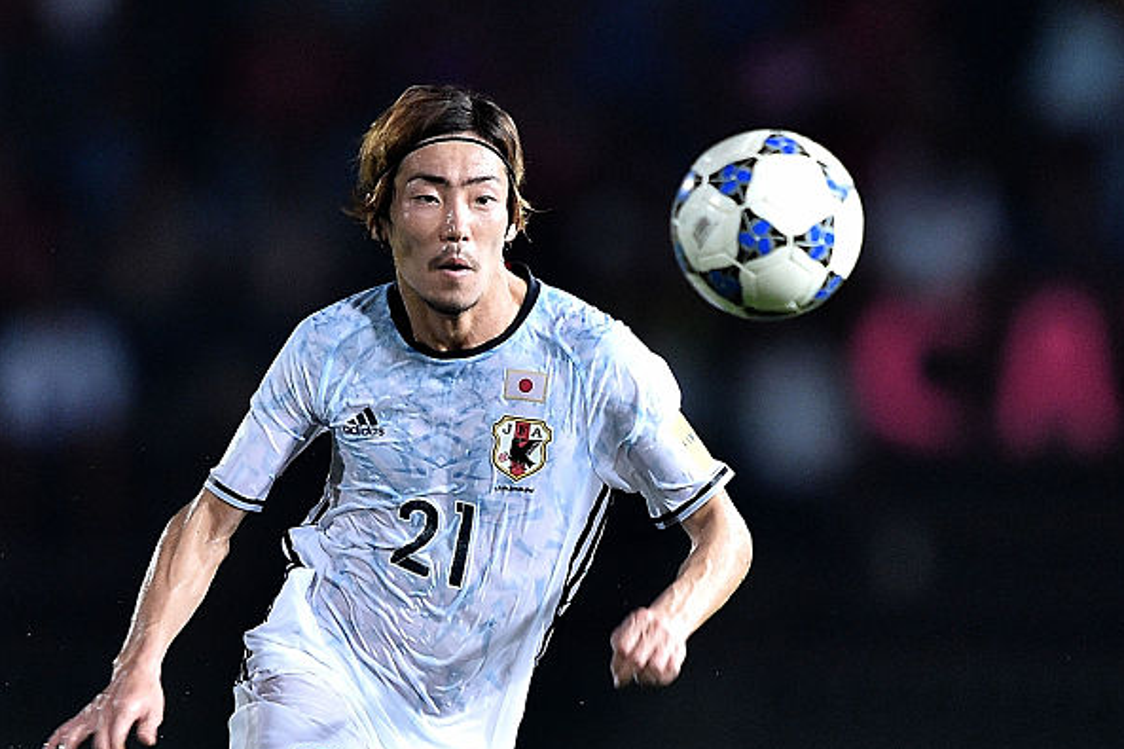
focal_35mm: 1036
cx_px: 406
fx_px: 32335
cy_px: 645
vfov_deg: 1.3
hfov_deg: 2.0
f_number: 4
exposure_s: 1/800
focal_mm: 600
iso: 4000
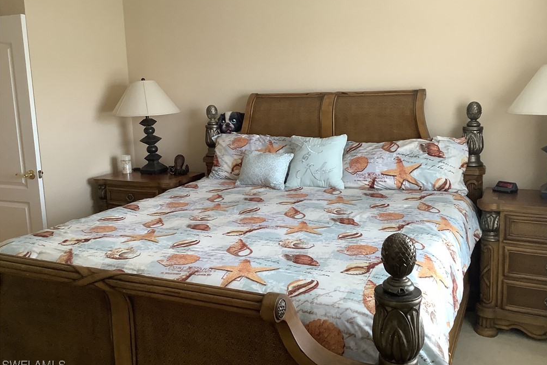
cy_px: 167
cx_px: 279
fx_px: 501
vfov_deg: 40.0
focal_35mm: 33
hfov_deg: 57.2
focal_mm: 3.3
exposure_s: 1/50
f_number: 2.4
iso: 100
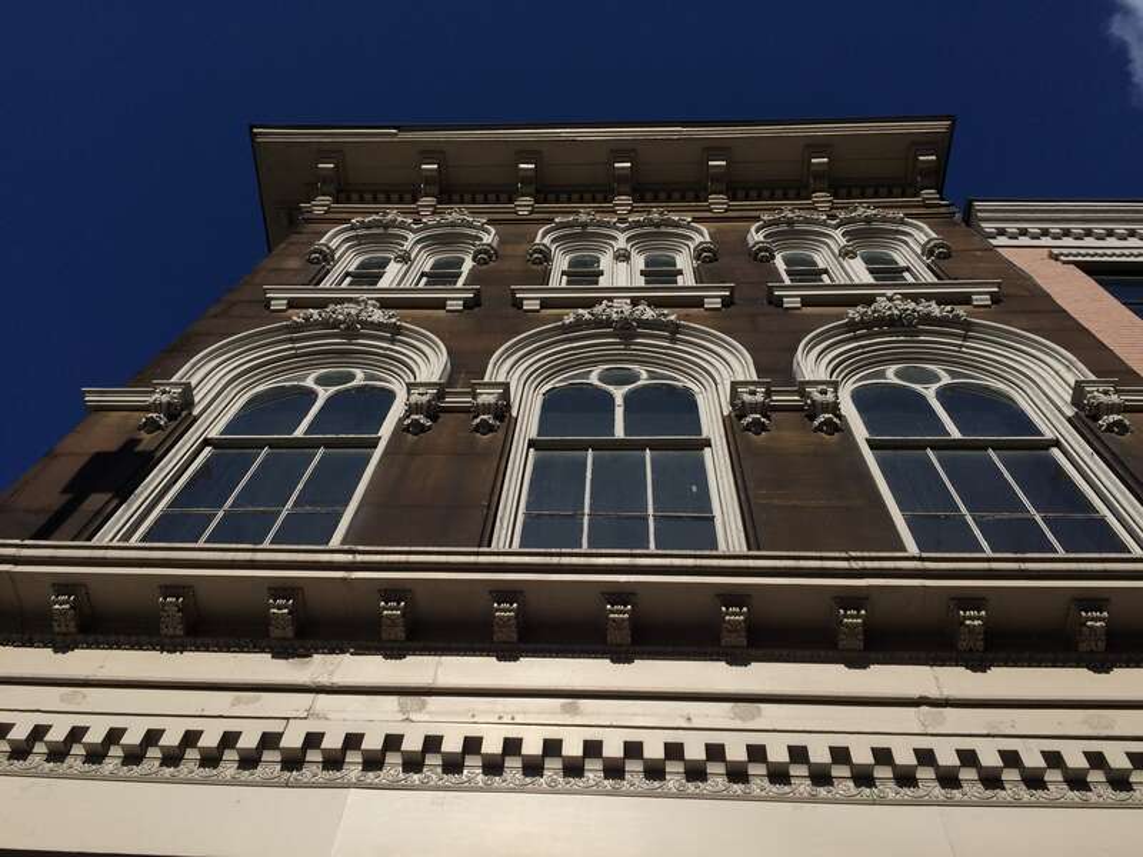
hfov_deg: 61.7
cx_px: 572
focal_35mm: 29
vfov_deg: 48.2
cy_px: 428
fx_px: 958
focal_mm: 4.15
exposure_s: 1/5882
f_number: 2.2
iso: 40
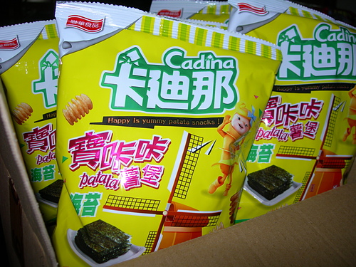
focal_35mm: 38
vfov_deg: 37.7
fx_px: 391
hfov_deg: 49.0
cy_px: 134
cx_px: 178
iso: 50
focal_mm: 7.8
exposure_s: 1/60.1
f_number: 2.8
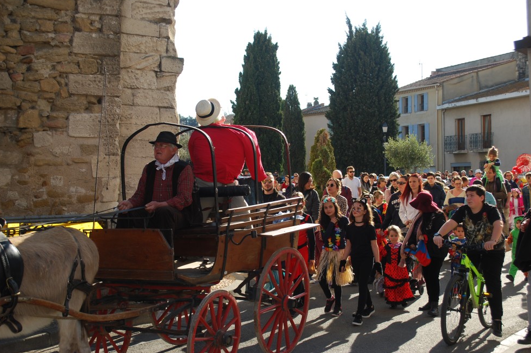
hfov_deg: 40.4
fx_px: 722
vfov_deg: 27.5
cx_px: 263
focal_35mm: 49
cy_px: 174
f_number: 5
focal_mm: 32
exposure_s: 1/200
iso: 100
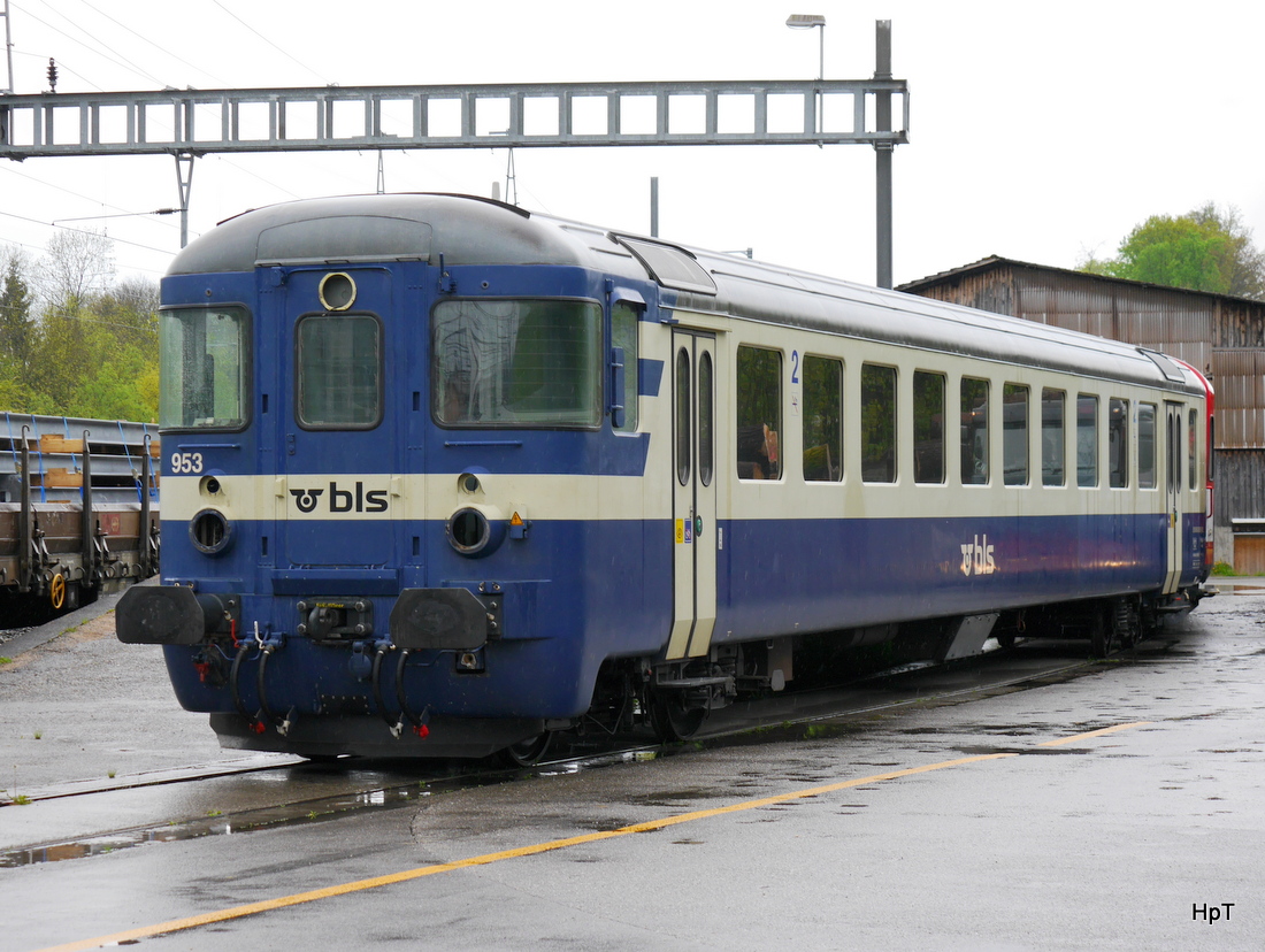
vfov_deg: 16.5
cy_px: 476
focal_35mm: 90
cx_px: 632
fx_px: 3293
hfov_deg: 21.7
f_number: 5
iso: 160
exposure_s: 1/250
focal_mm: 45
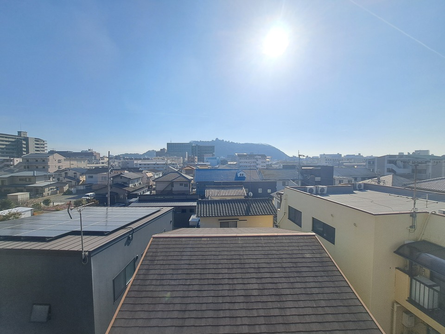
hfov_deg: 106.2
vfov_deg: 89.9
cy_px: 167
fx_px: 167
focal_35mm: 13
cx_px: 222
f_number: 2.2
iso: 50
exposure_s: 1/2174
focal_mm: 1.74
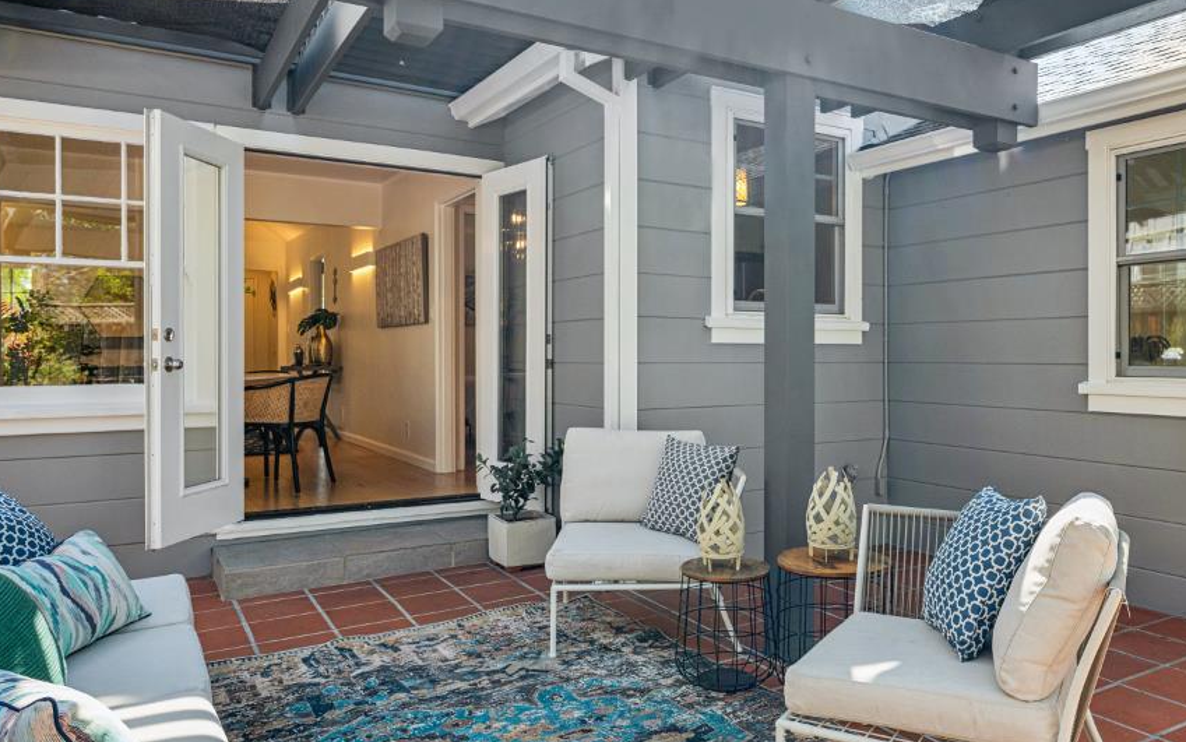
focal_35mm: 28
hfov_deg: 66.3
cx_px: 676
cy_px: 348
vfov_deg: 44.7
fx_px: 902
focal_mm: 15.5
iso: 125
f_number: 8
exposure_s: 1/50
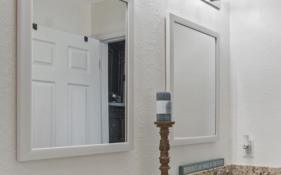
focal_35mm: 43
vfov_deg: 29.7
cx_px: 220
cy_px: 120
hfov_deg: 44.4
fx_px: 328
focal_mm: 13.6
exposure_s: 1/6
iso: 250
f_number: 9
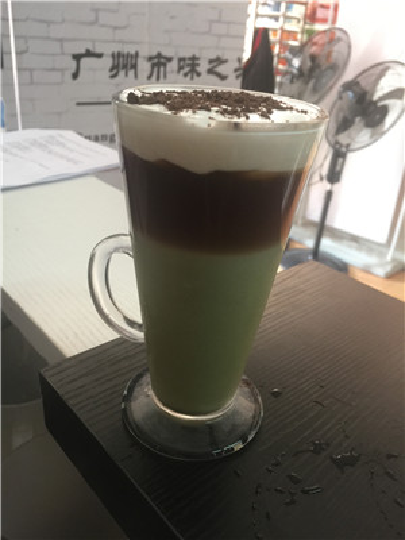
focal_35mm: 29
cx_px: 202
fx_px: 452
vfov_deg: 61.7
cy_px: 270
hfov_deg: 48.2
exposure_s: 1/17
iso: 100
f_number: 2.2
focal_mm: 4.15
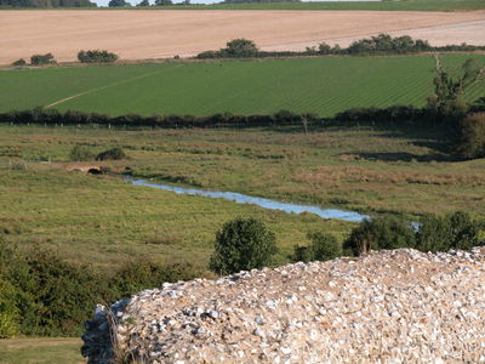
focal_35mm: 176
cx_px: 242
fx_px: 2466
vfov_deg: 8.4
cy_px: 182
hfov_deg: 11.2
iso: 100
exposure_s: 1/297
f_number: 5.6
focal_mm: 44.7
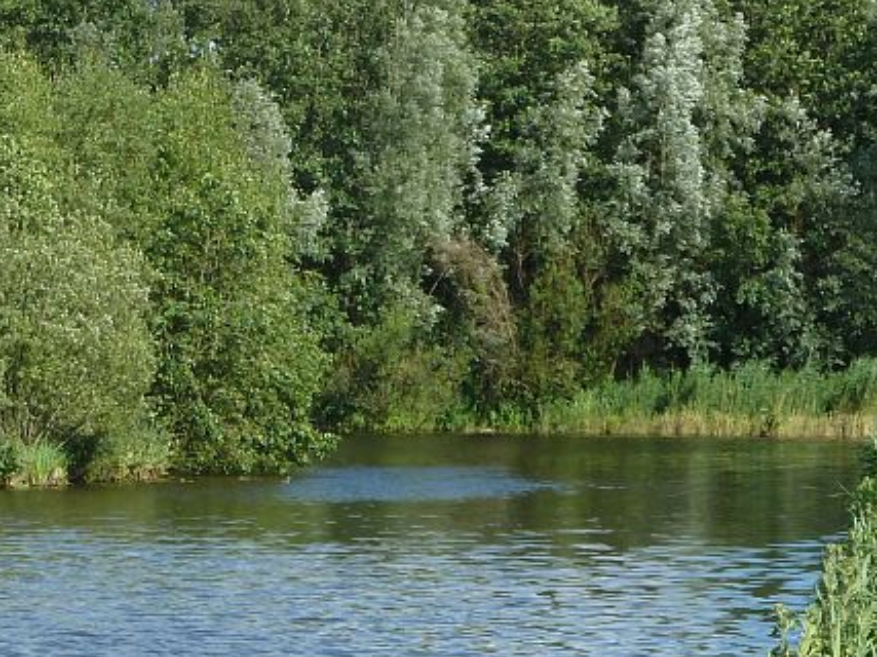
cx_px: 125
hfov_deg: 7.4
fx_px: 6737
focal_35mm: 266
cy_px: 195
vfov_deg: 5.6
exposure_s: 1/320
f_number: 4.4
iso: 80
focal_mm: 18.2
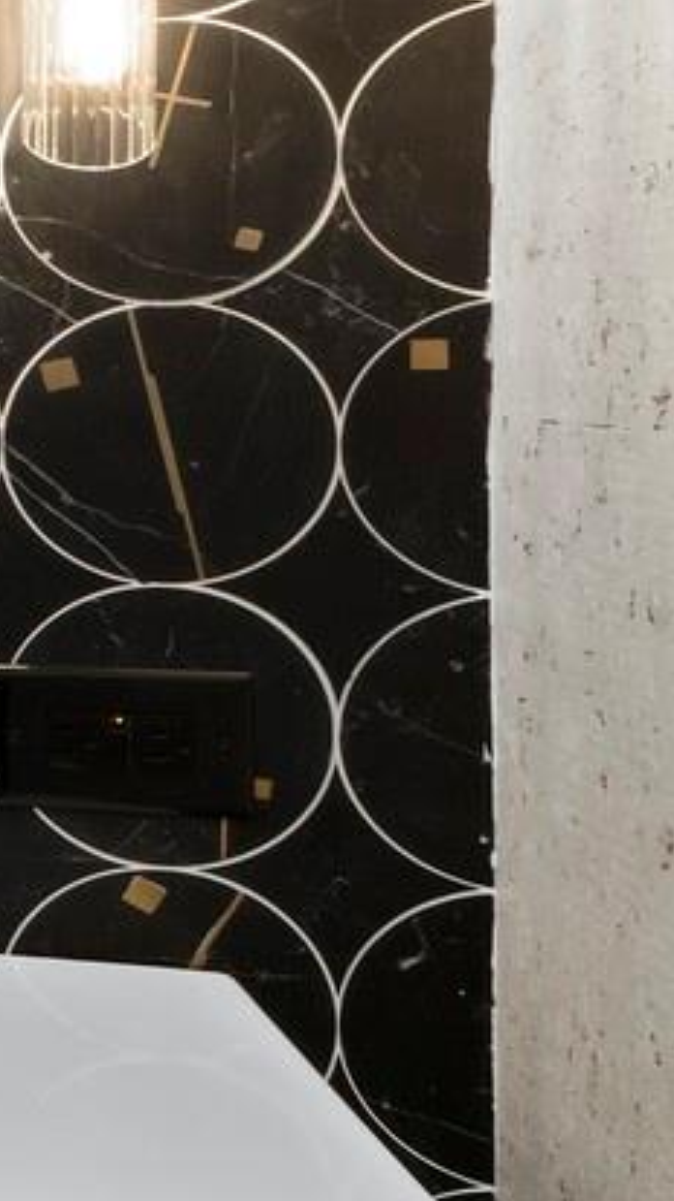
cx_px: -1185
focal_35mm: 59
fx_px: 1876
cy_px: 346
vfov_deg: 34.9
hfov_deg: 12.5
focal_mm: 7
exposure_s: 1/1.25
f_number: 11
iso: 400
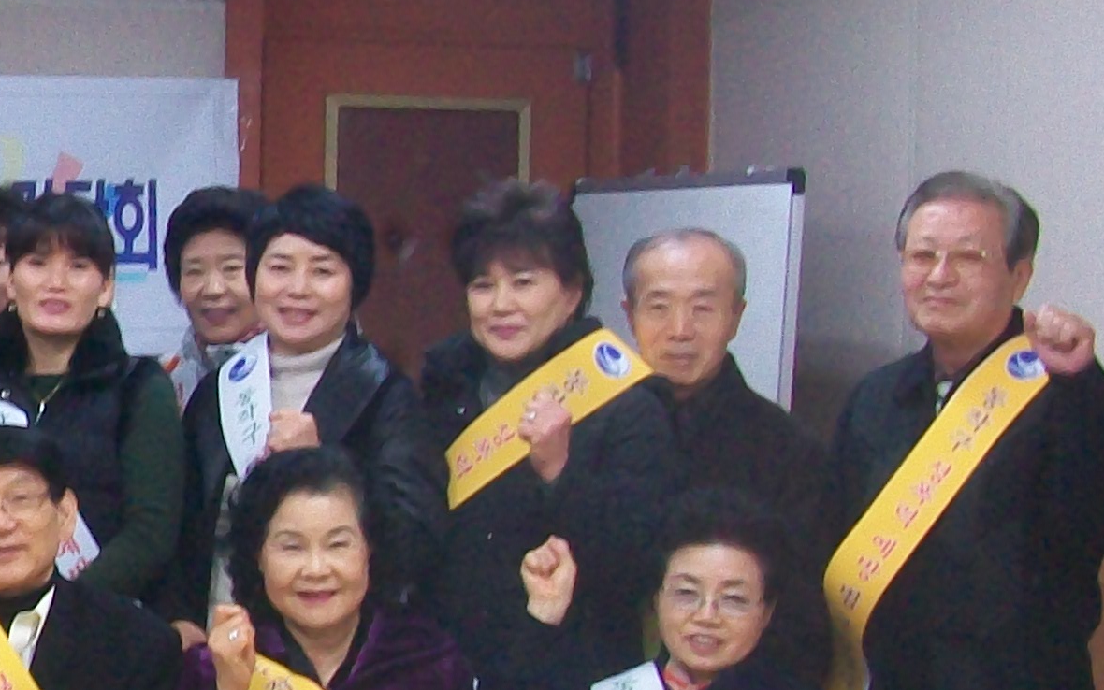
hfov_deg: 17.8
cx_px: -486
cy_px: 245
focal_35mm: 106
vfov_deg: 12.3
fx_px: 3190
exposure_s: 1/50
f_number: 2.8
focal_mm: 5.7
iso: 160
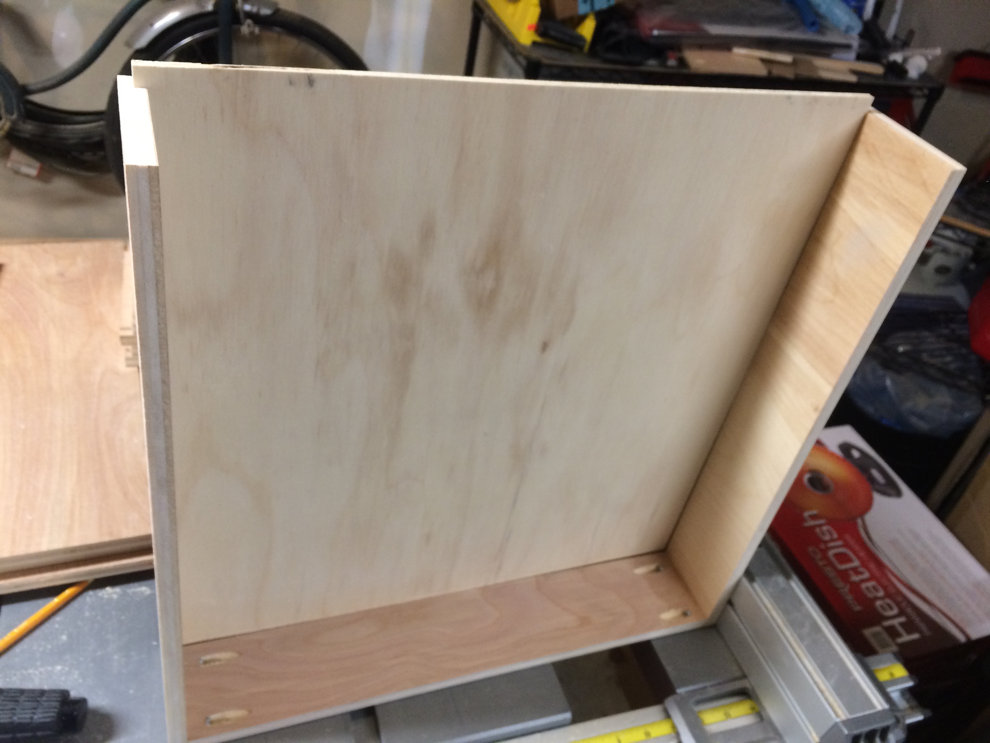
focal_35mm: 29
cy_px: 372
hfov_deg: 61.7
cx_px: 495
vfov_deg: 48.2
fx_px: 829
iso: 125
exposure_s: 1/30
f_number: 2.2
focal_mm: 4.15
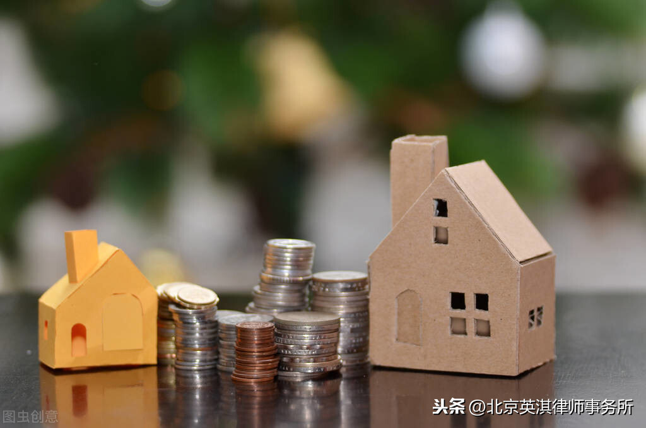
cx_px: 323
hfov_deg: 15.2
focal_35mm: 135
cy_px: 214
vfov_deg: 10.1
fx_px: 2417
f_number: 3
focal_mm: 90
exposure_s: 1/60
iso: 200
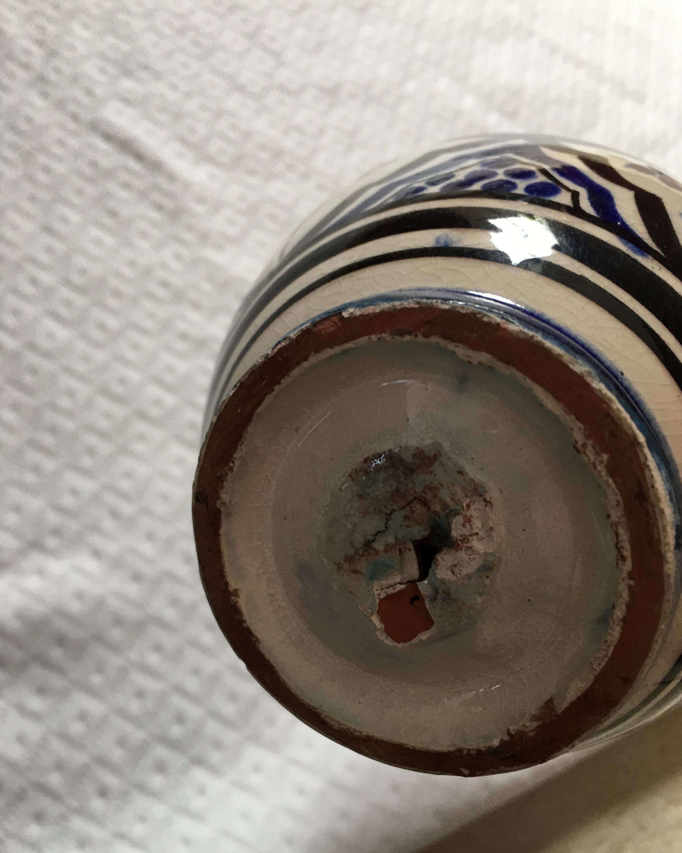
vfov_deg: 57.2
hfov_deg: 47.1
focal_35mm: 31
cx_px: 344
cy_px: 437
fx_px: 782
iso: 50
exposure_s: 1/33
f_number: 2.2
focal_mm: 4.15
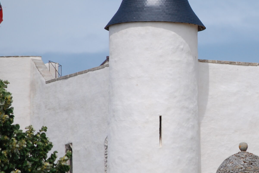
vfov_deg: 2.9
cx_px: 214
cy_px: 72
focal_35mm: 479
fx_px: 3450
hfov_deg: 4.3
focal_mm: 150
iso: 200
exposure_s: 1/1600
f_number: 5.3
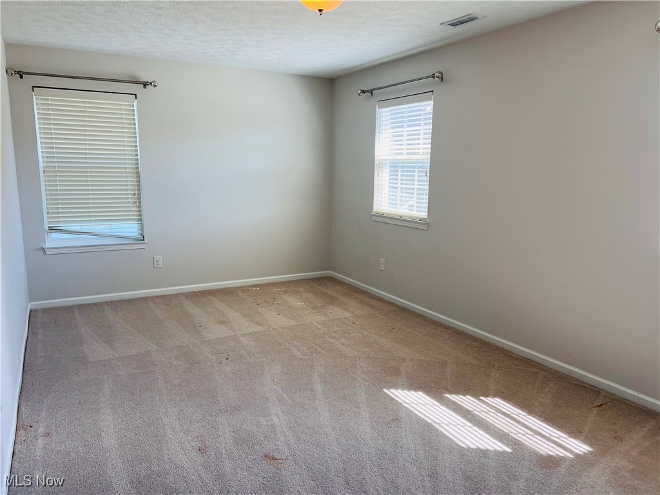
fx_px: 496
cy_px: 248
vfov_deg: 53.1
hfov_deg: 67.3
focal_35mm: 26
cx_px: 330
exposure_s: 1/166
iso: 50
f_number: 1.5
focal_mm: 5.7
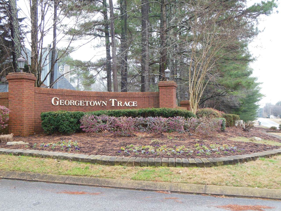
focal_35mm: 38
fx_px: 308
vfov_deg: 37.7
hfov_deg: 49.0
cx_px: 140
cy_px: 106
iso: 400
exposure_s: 1/200
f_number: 3.6
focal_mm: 6.8
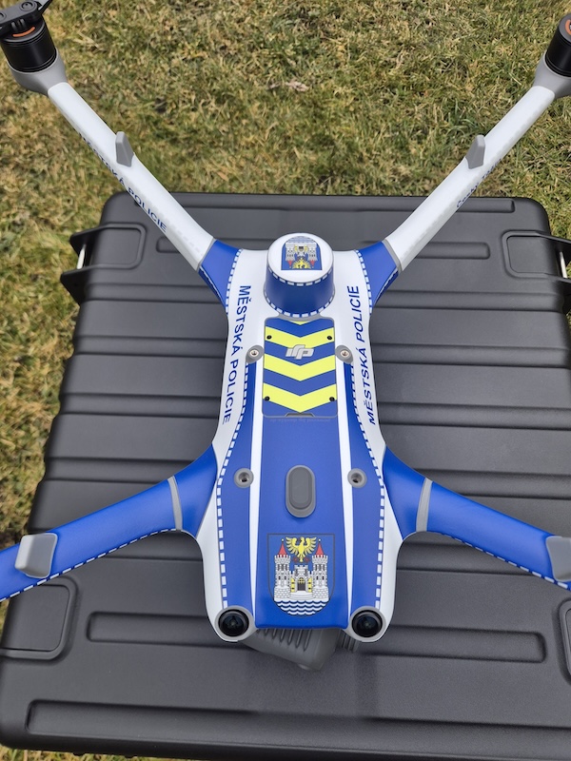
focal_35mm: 23
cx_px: 286
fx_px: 506
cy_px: 380
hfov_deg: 58.9
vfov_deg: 73.9
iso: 100
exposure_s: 1/180
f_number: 1.8
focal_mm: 5.4
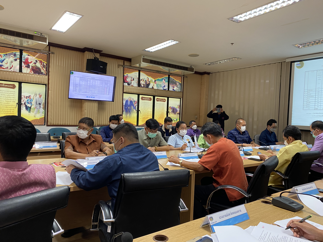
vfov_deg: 53.1
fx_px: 243
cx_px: 162
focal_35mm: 26
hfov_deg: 67.3
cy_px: 121
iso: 160
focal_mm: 4.25
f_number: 1.8
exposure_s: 1/60
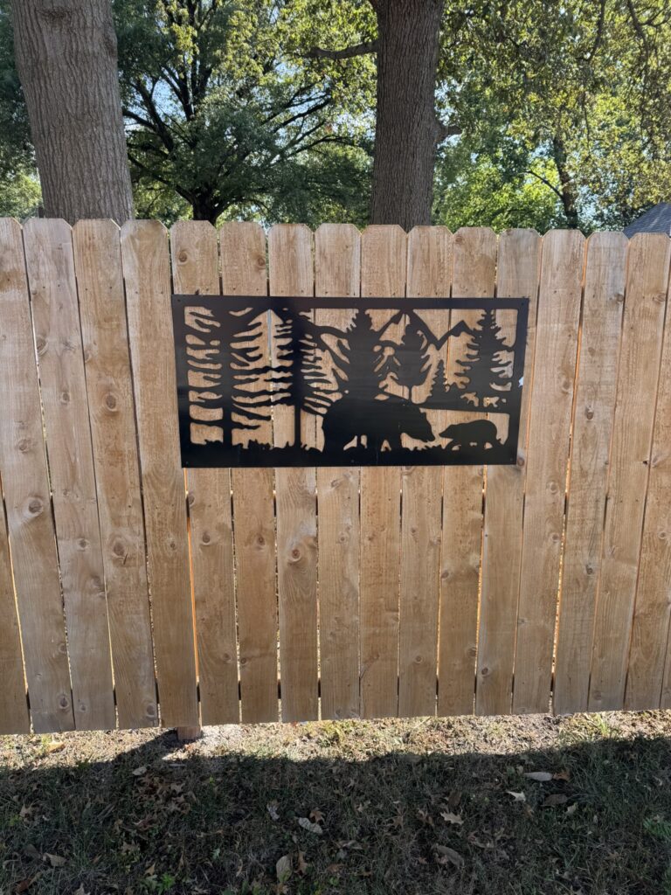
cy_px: 448
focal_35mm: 24
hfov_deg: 56.8
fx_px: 620
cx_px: 336
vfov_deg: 71.6
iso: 80
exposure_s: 1/678
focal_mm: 6.76
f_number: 1.78
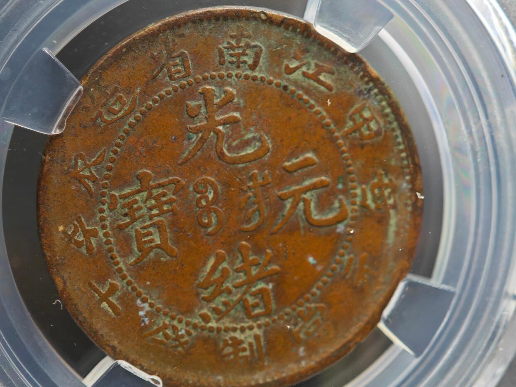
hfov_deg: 20.0
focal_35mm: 98
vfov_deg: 15.1
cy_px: 188
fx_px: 1461
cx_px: 244
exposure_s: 1/100
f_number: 1.8
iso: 160
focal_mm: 12.28
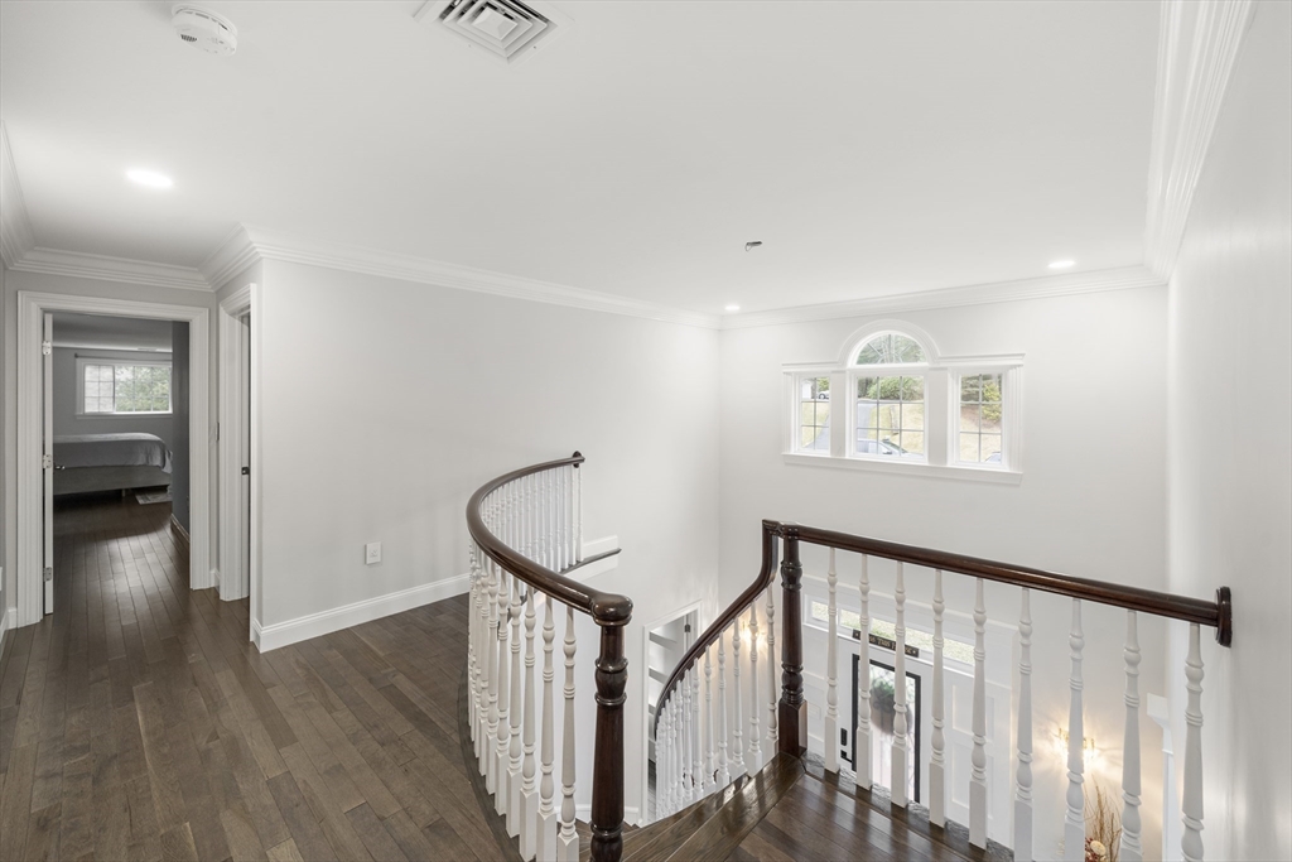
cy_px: 431
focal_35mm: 14
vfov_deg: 81.2
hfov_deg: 104.2
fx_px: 502
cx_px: 646
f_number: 7.1
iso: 320
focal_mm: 14
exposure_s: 1/5
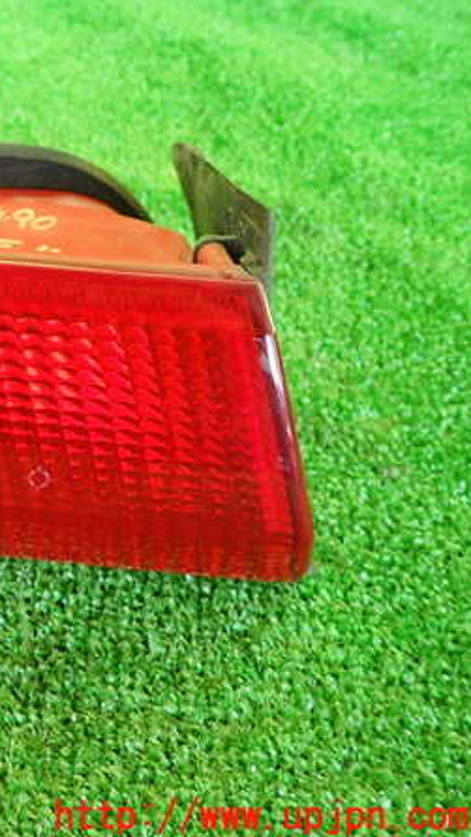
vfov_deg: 49.4
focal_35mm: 41
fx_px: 910
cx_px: -84
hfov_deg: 26.1
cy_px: 418
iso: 200
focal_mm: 5.05
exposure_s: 1/80
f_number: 2.2
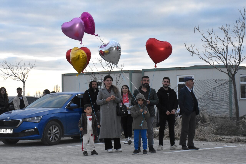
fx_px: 533
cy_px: 82
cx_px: 123
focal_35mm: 78
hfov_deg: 26.0
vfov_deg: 17.5
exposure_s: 1/250
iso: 3200
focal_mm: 52
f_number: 18
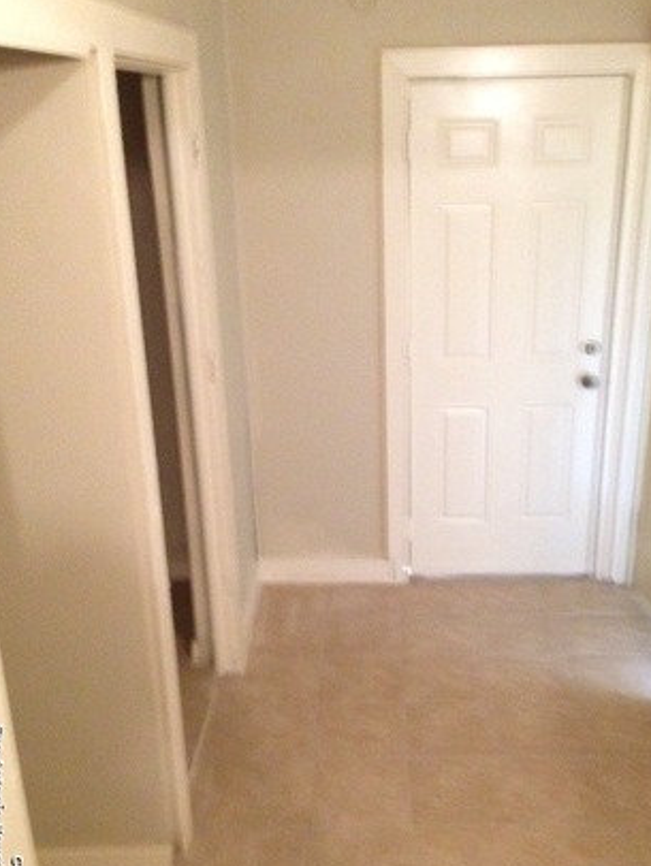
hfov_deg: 36.8
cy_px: 467
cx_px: 374
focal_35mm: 39
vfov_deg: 47.8
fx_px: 977
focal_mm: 4.12
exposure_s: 1/15
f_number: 2.4
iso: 500
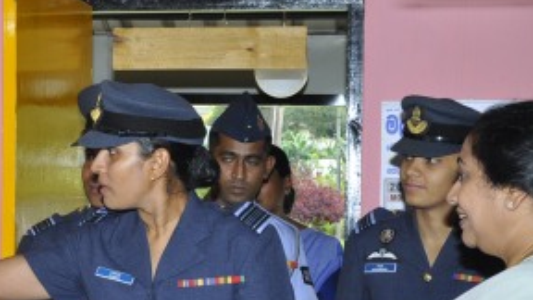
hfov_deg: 21.5
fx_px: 1385
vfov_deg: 12.3
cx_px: 100
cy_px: 215
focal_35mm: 98
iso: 500
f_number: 9
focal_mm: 30
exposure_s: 1/100
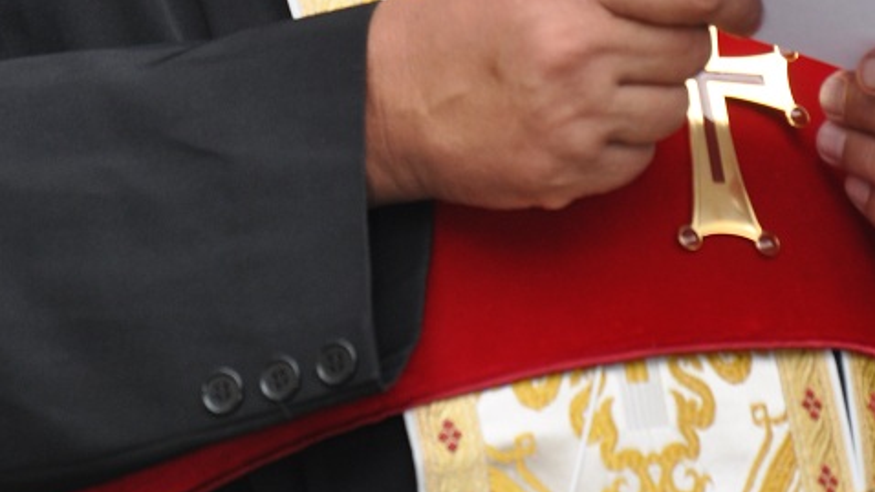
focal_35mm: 415
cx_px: 483
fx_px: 9637
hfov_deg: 5.2
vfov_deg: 2.9
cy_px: -439
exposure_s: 1/200
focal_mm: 105
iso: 250
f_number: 16
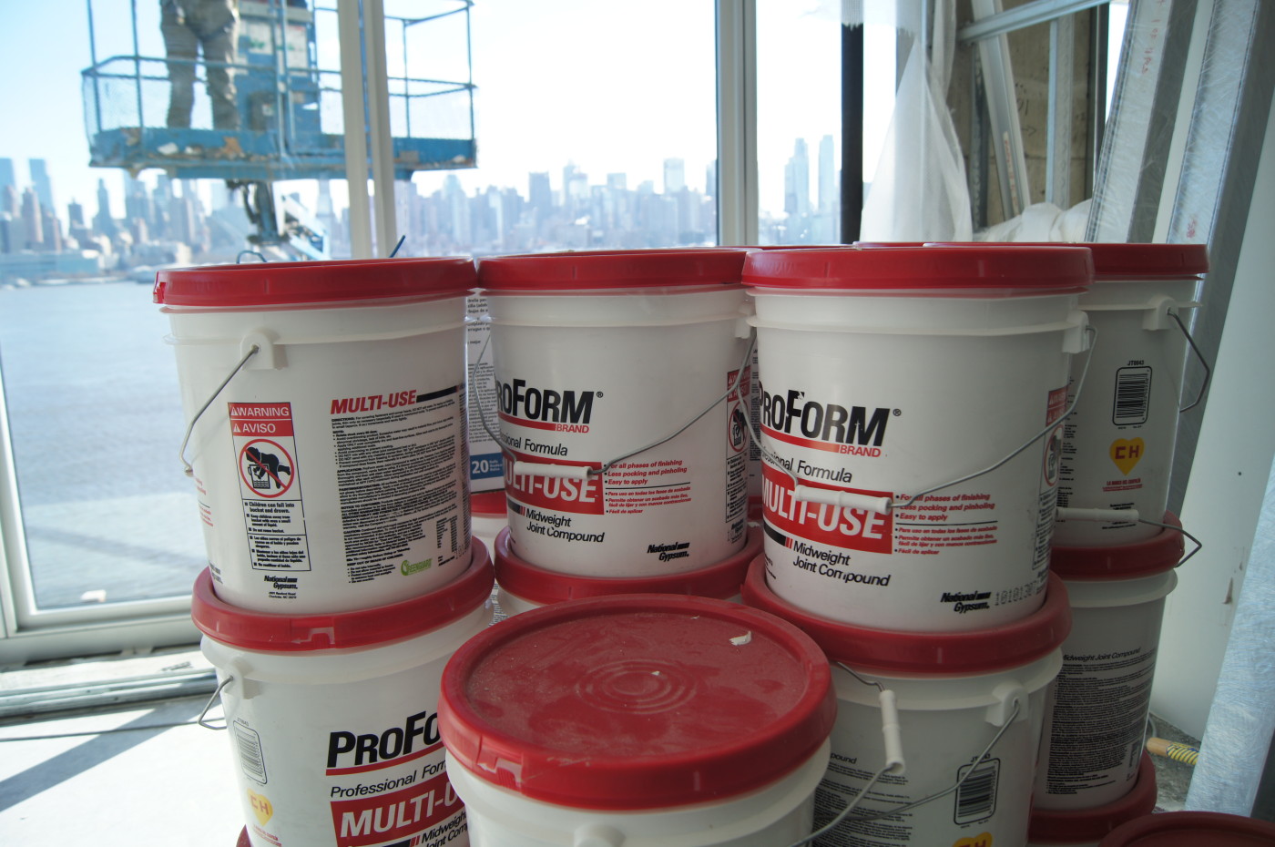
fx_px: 955
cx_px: 638
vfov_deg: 47.8
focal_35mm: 27
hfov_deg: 67.4
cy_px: 424
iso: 100
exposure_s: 1/200
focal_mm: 18
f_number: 4.5
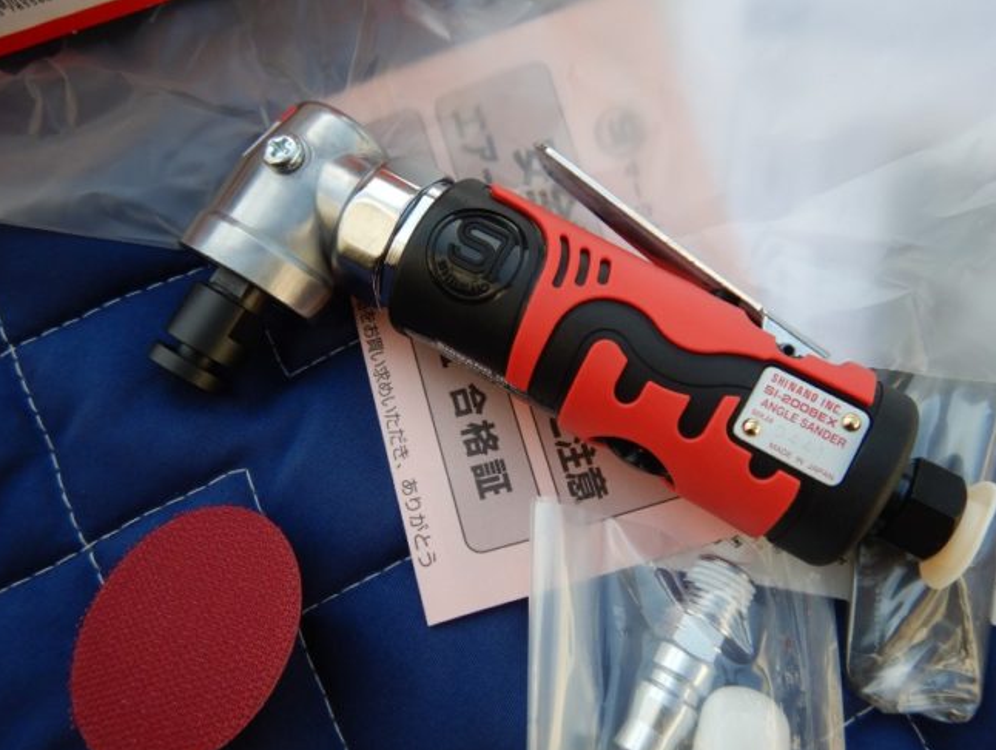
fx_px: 749
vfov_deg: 53.1
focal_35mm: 26
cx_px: 501
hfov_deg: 67.2
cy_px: 355
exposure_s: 1/500
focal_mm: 4.3
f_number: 2.8
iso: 125
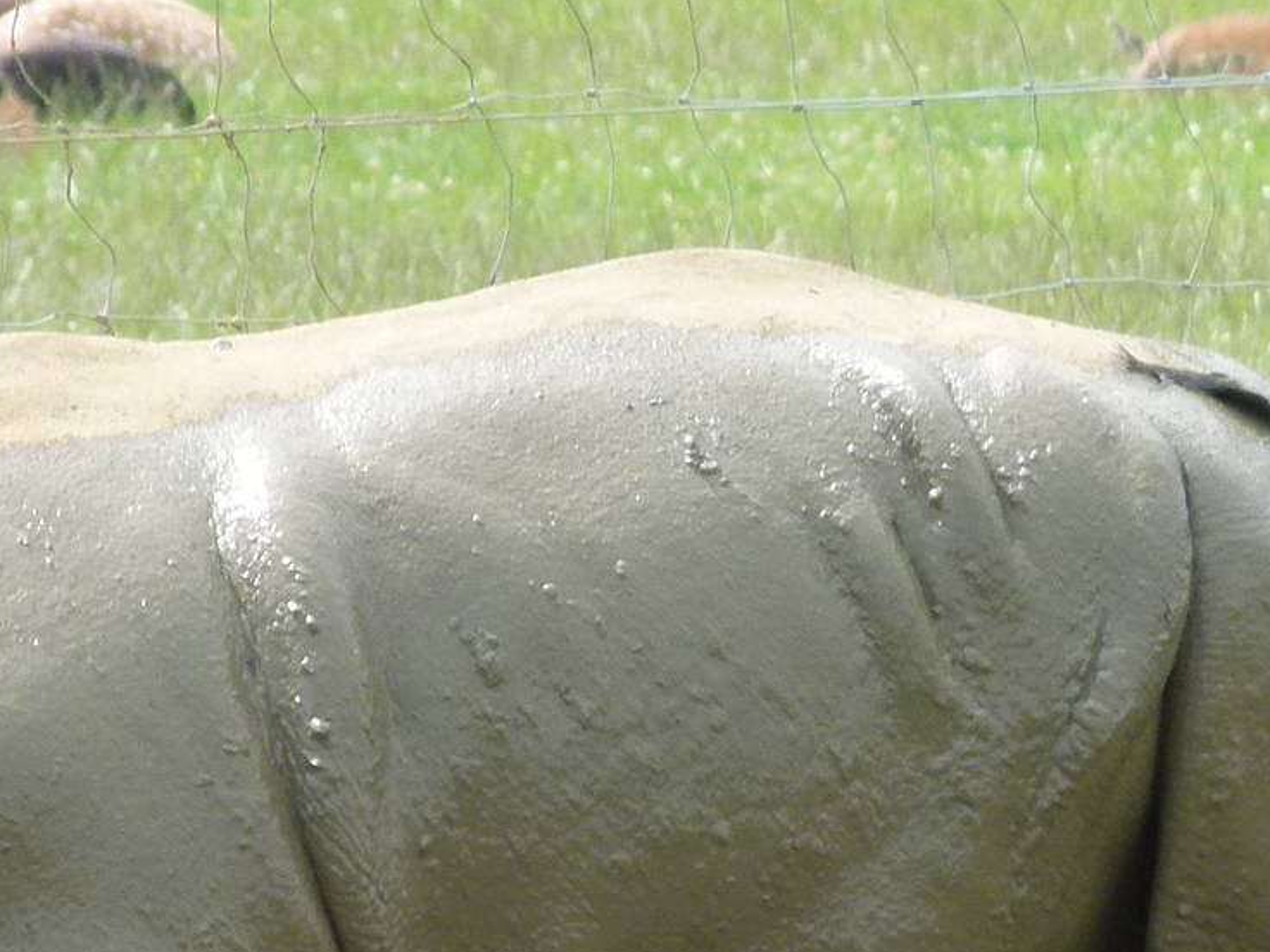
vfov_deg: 0.8
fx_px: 69194
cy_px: 949
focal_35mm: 1886
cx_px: 345
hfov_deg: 1.1
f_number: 5.2
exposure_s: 1/160
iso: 100
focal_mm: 108
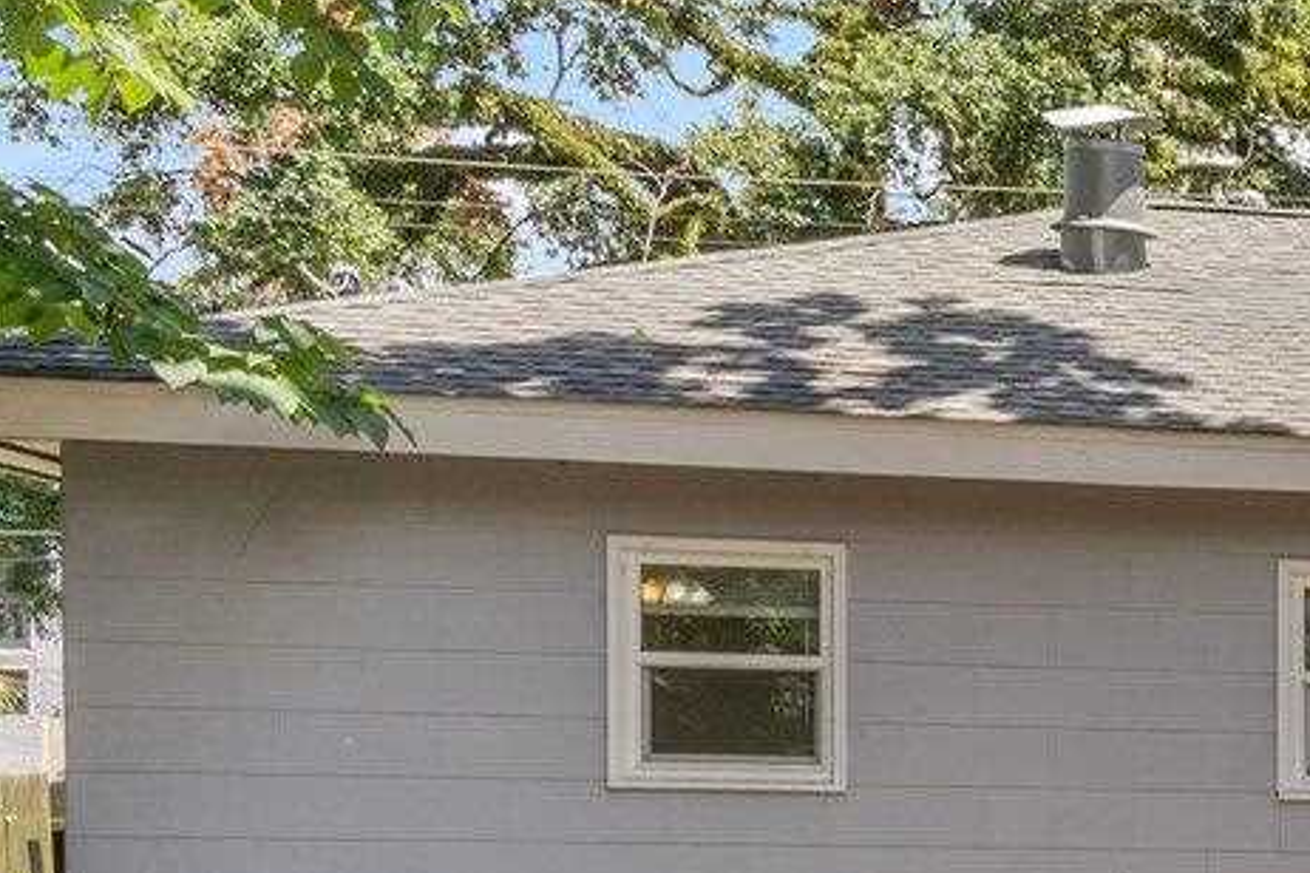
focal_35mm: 93
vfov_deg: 14.5
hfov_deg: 16.2
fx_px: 3384
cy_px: 855
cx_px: 2719
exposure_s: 1/10
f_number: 9
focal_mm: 21
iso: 100
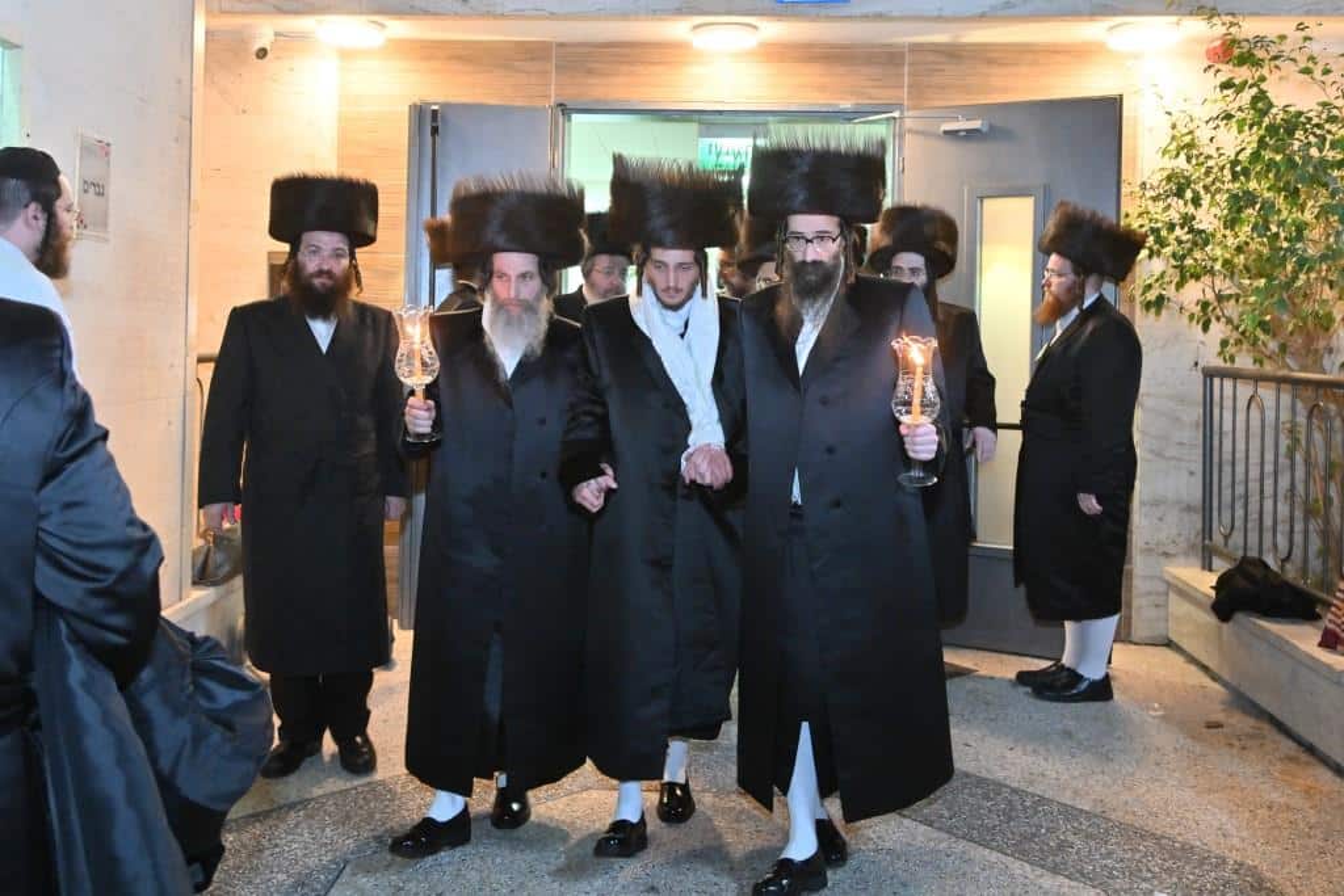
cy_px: 448
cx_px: 672
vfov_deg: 53.1
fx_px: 896
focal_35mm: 24
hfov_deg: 73.7
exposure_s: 1/125
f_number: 4
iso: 1600
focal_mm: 24
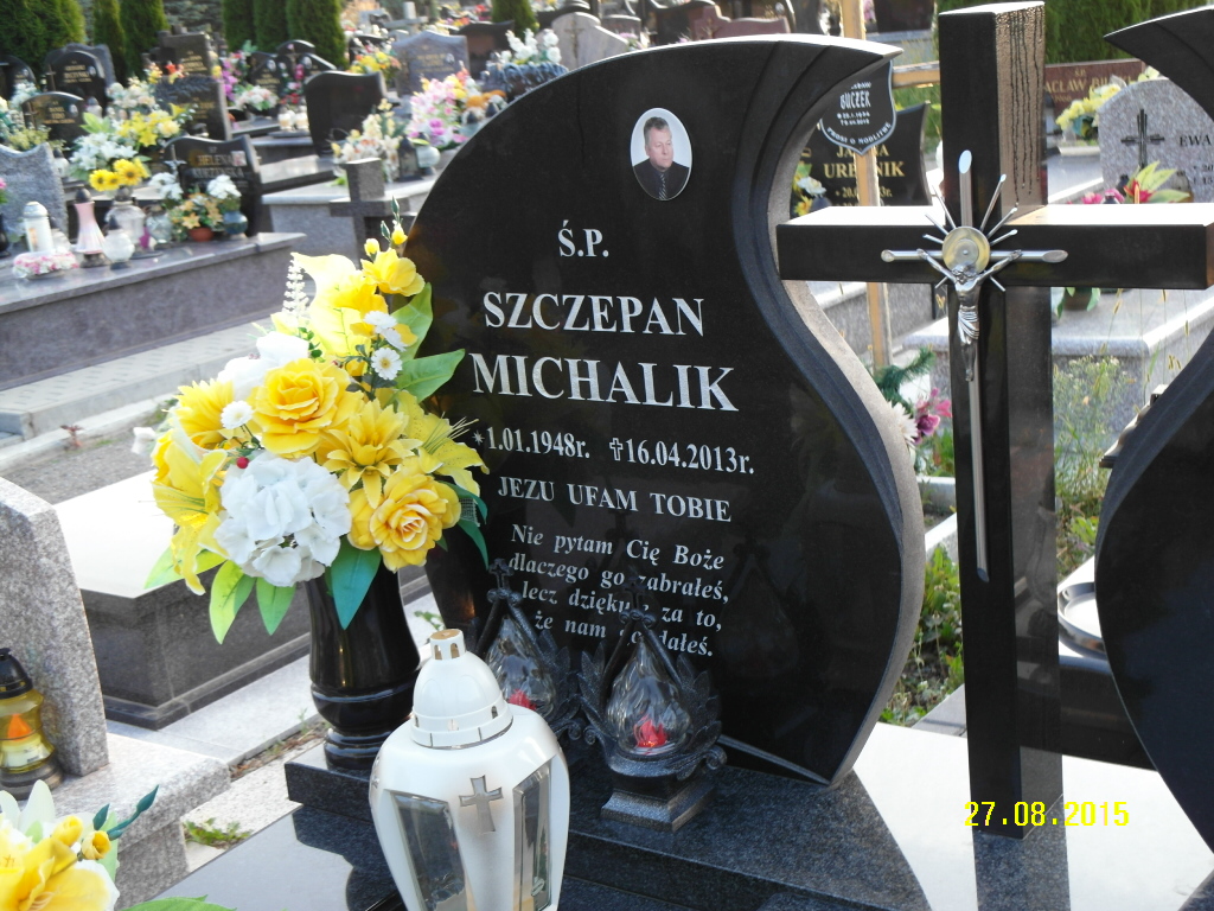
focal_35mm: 49
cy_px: 456
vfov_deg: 29.7
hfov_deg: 38.9
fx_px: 1718
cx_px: 607
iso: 100
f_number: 3
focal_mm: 10.6
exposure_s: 1/60
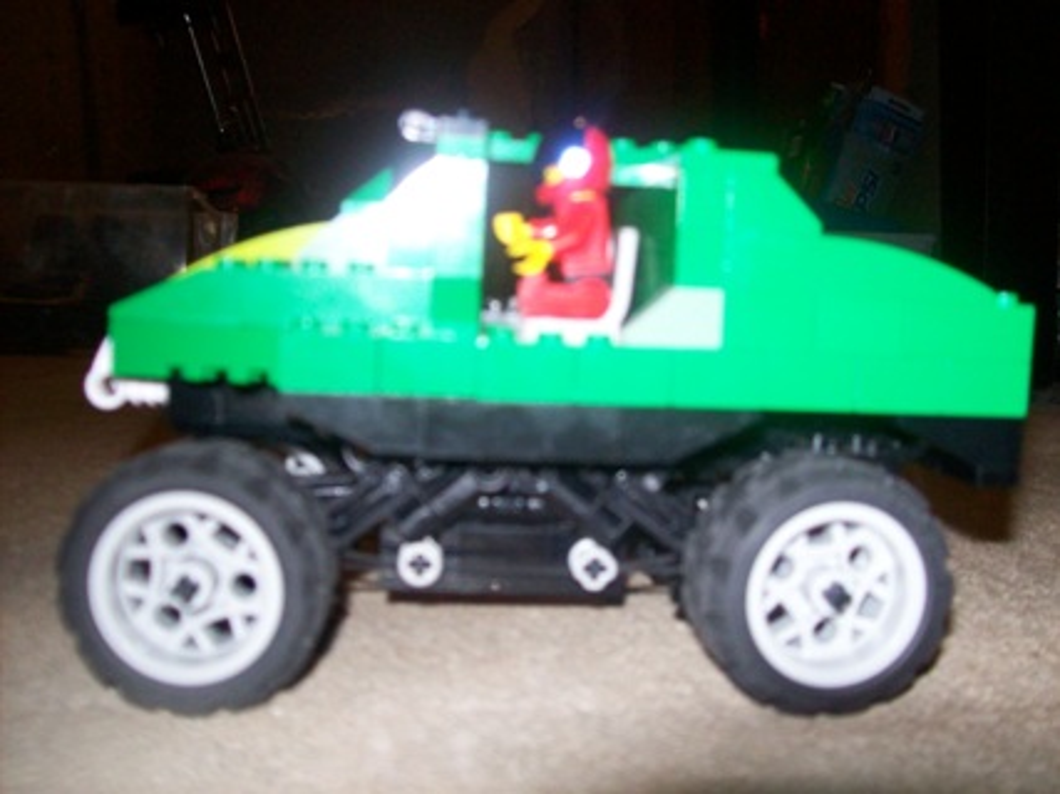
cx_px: 530
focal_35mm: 36
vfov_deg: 39.6
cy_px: 397
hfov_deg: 51.4
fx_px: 1102
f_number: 2.7
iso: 200
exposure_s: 1/64
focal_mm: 6
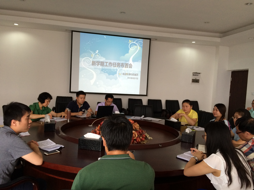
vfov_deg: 48.2
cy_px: 95
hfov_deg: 61.7
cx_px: 127
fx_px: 213
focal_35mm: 29
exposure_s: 1/30
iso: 64
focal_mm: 4.15
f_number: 2.2
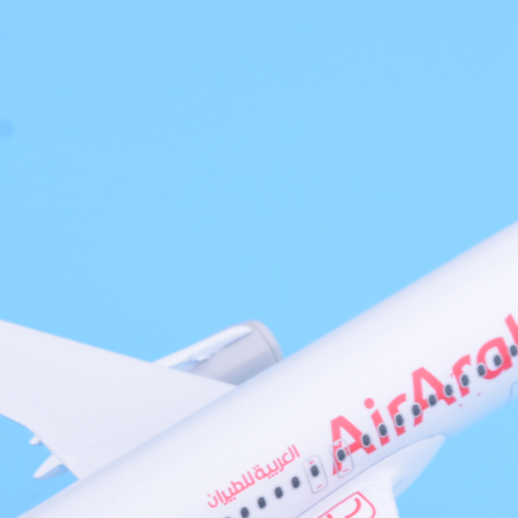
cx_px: 120
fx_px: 4190
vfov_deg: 7.0
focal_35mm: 248
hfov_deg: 7.1
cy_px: 589
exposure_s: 1/200
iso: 400
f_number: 13
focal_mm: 55
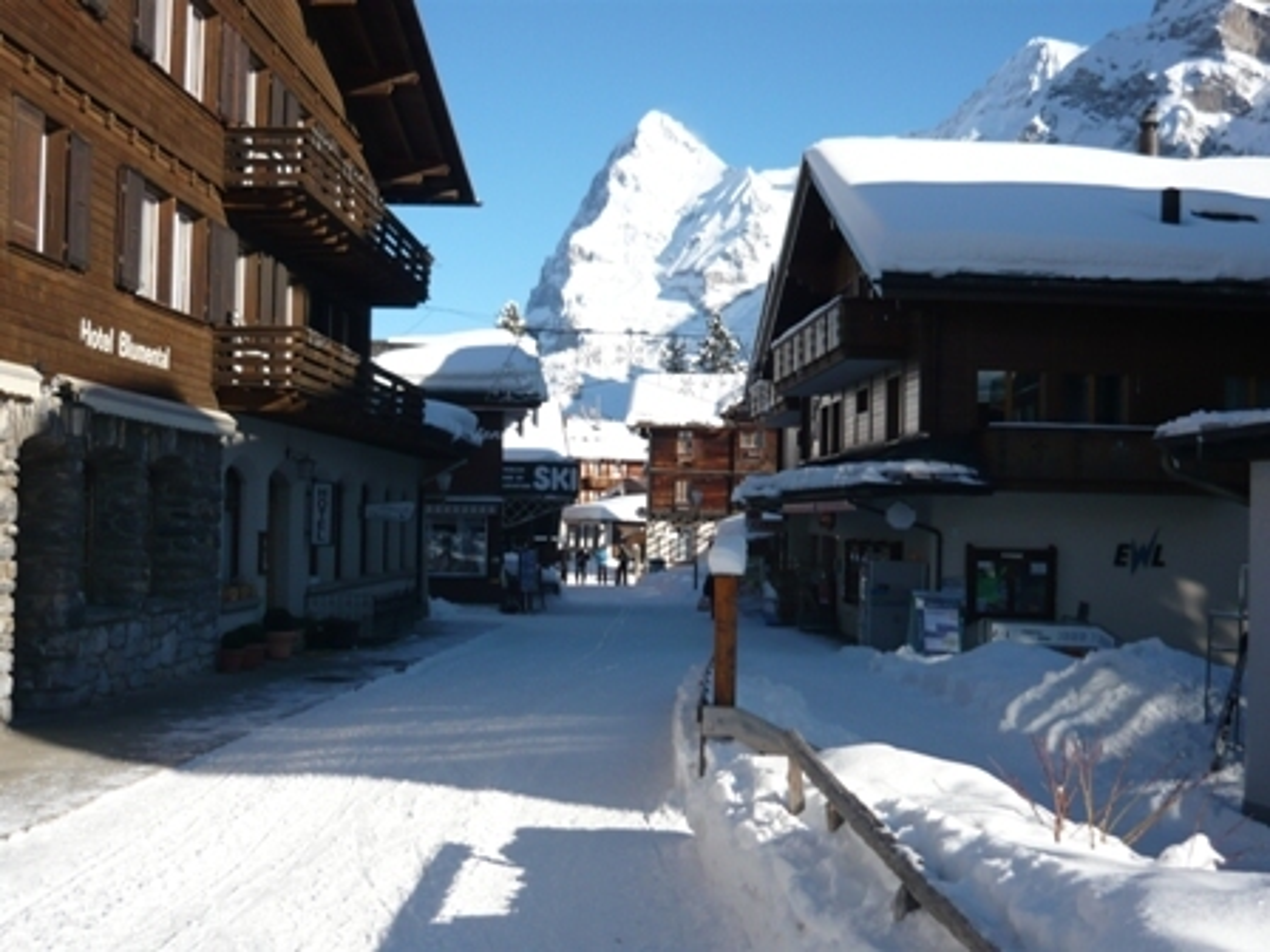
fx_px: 1504
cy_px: 476
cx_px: 635
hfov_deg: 45.8
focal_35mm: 41
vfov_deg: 35.1
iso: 100
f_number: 9
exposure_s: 1/160
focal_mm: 6.8
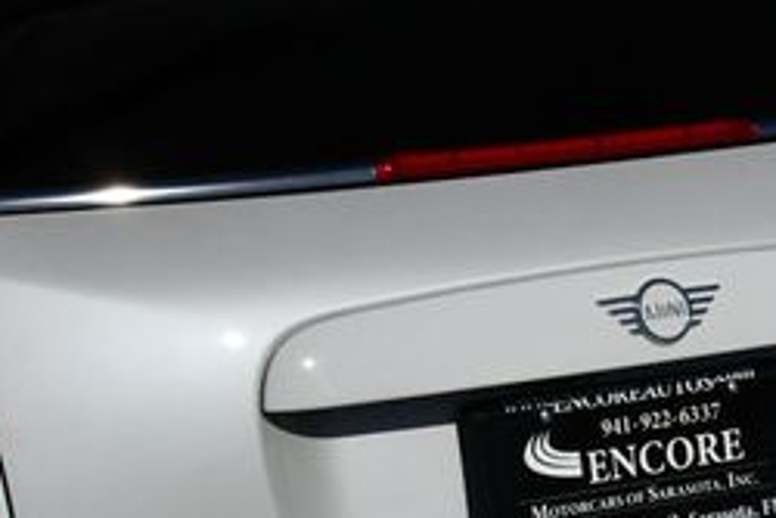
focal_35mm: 164
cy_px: 506
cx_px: 515
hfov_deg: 12.5
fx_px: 3537
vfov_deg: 8.3
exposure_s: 1/500
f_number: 13
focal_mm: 32
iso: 100
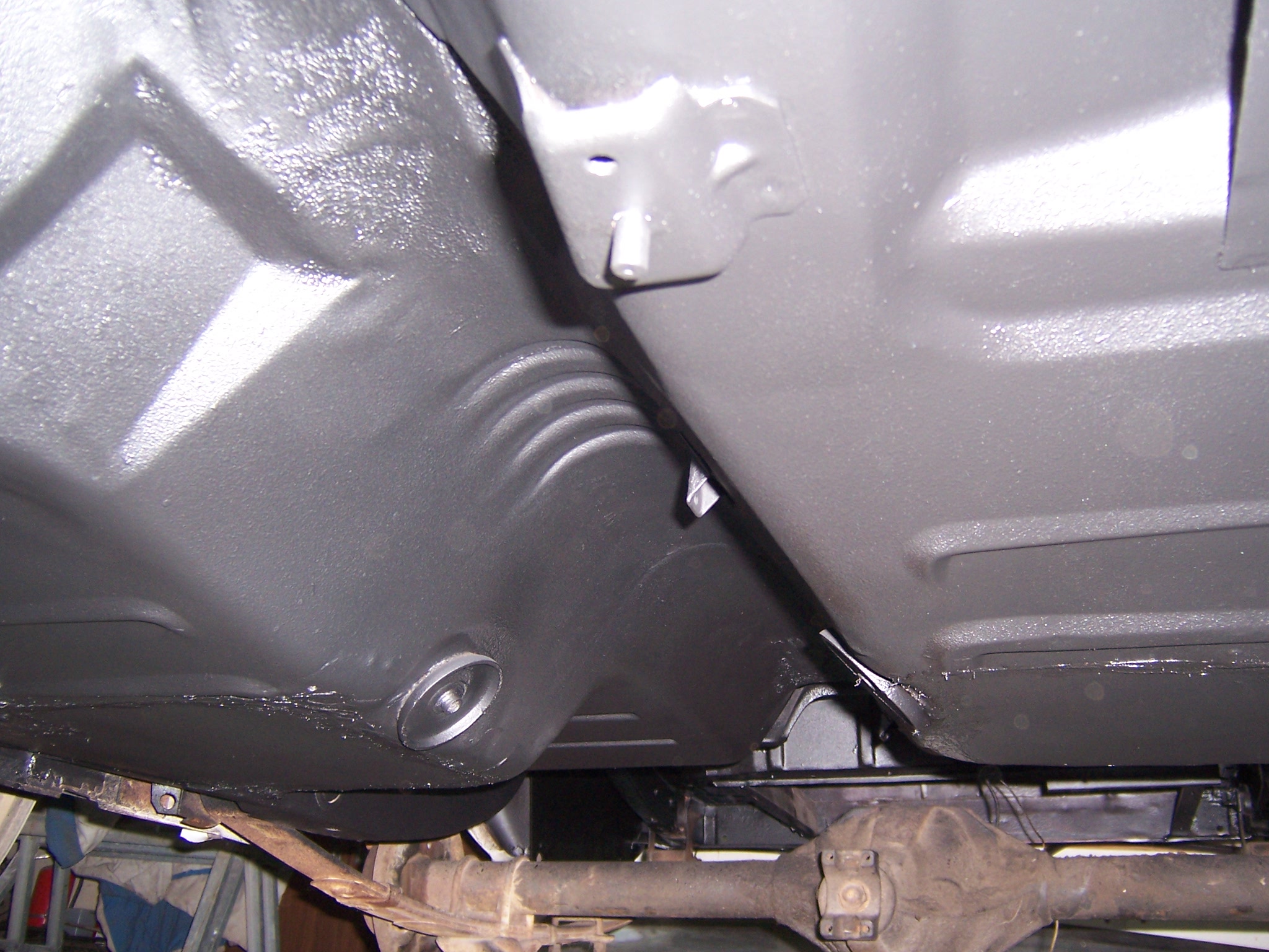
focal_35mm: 33
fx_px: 1210
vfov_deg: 42.9
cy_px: 476
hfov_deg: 55.4
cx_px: 634
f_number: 2.8
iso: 140
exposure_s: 1/60
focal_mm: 5.5
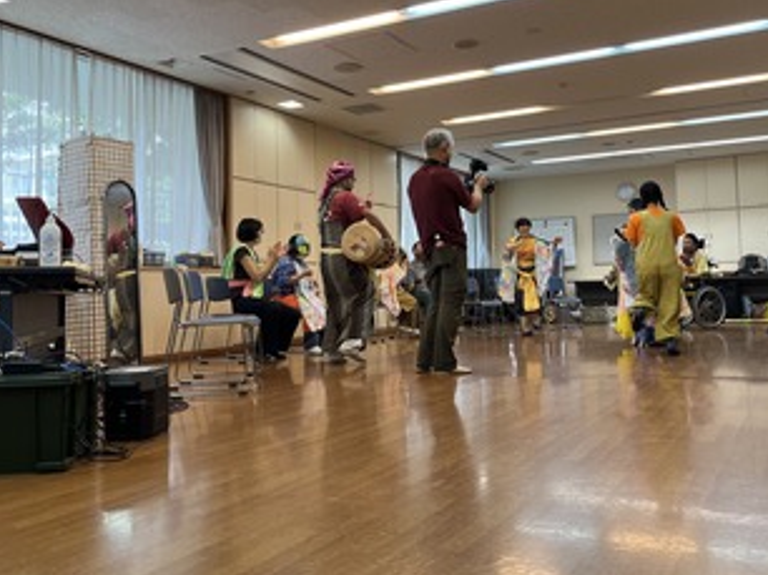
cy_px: 231
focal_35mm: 34
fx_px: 754
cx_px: 394
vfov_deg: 41.6
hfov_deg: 54.0
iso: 64
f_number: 1.6
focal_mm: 5.1
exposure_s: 1/100
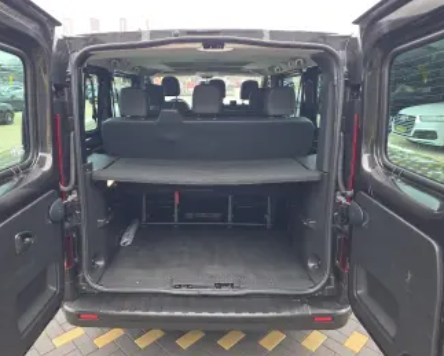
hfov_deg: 67.9
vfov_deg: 56.9
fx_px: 329
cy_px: 179
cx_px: 202
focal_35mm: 25
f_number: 1.7
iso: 200
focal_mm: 6.25
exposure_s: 1/180
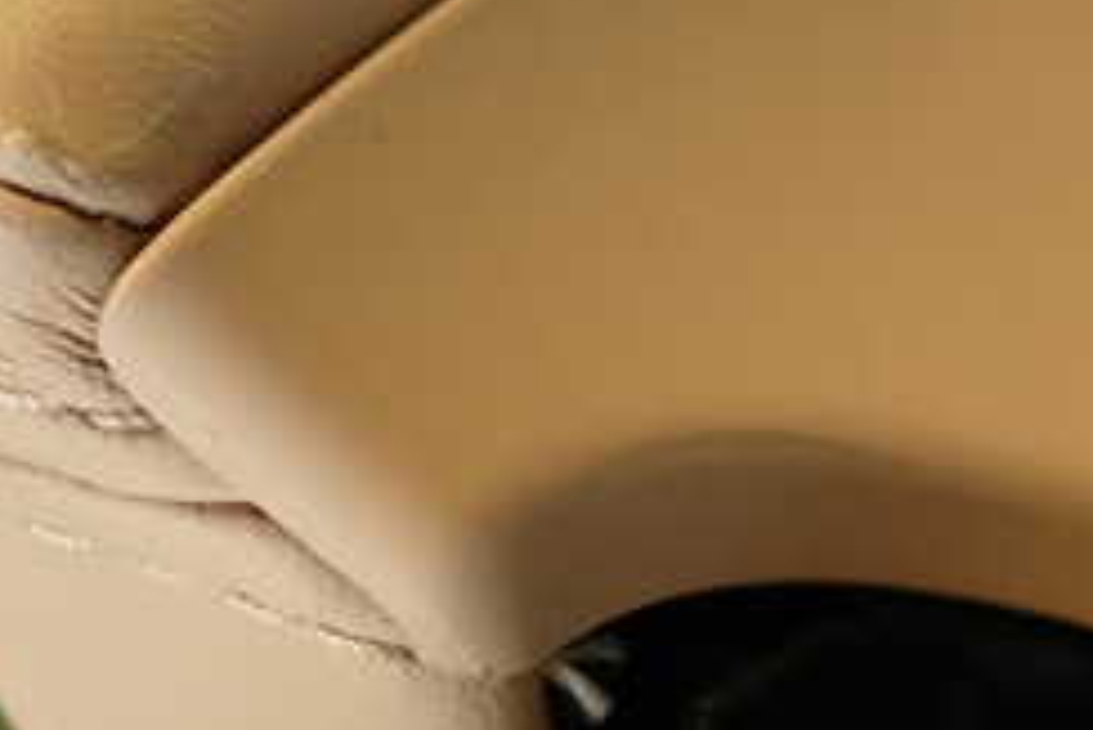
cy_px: 363
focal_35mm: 64
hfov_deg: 31.0
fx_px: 1944
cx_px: 300
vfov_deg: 21.3
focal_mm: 4.5
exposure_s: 1/50
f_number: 2
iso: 200
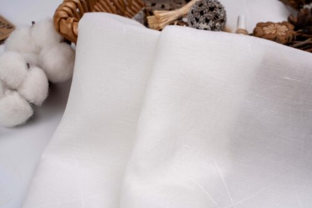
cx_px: 156
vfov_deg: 18.2
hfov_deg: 27.0
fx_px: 650
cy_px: 104
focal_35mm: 75
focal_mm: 75
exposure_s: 1/125
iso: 100
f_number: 16
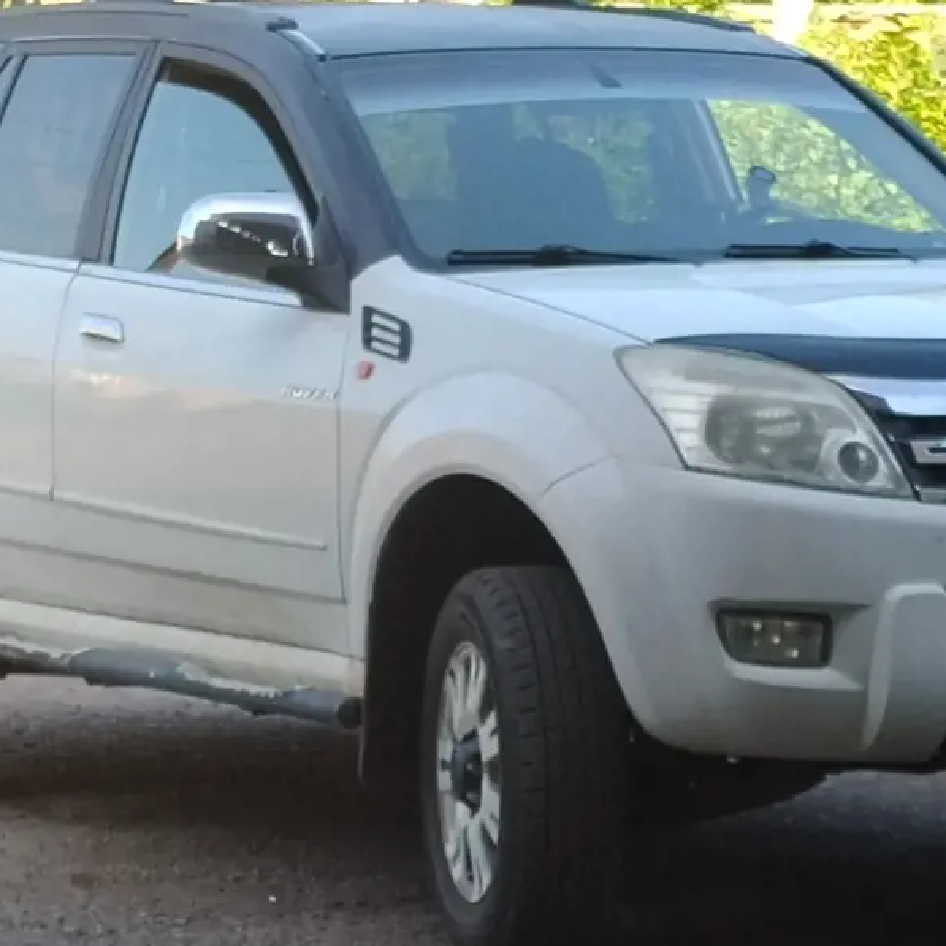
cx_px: 612
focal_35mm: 179
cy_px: 569
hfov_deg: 9.8
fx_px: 5534
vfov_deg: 9.8
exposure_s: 1/370
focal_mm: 4.25
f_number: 1.8
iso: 100
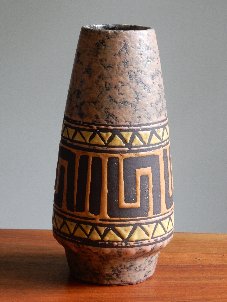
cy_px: 151
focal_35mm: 117
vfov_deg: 16.8
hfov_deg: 12.7
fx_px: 1023
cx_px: 114
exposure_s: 1/20
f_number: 5.6
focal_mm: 20.9
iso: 400
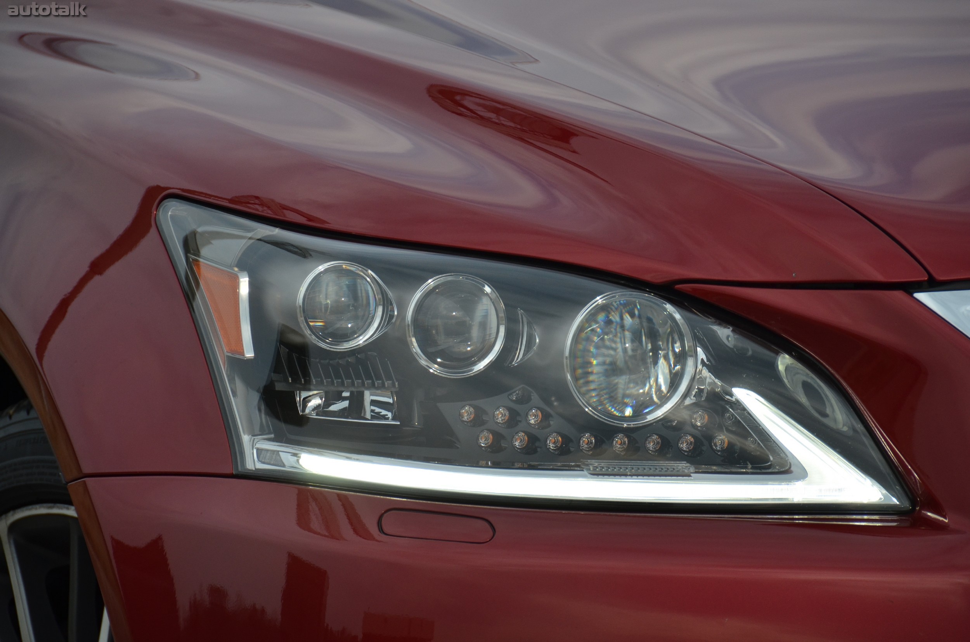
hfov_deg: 6.9
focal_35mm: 300
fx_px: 8067
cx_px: 485
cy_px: 321
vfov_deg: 4.6
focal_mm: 200
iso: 400
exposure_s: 1/1600
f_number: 6.3
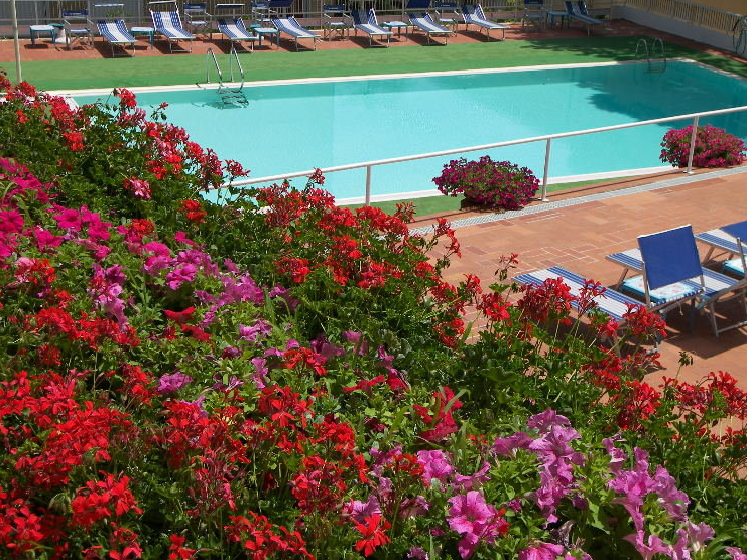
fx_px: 1165
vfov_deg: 27.0
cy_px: 259
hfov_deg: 35.5
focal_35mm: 54
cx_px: 401
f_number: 3.6
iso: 50
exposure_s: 1/1000
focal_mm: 10.5
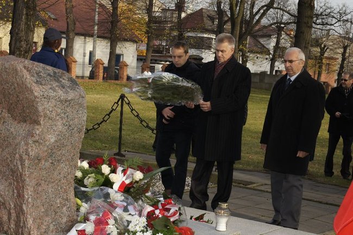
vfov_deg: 20.1
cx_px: 176
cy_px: 118
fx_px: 661
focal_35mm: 68
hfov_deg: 29.9
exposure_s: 1/160
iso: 200
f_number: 9
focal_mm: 45
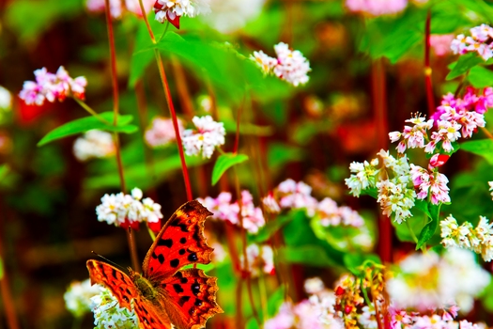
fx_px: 2191
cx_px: 228
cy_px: 209
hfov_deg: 12.8
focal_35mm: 160
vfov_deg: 8.6
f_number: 10
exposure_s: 1/200
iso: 200
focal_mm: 120
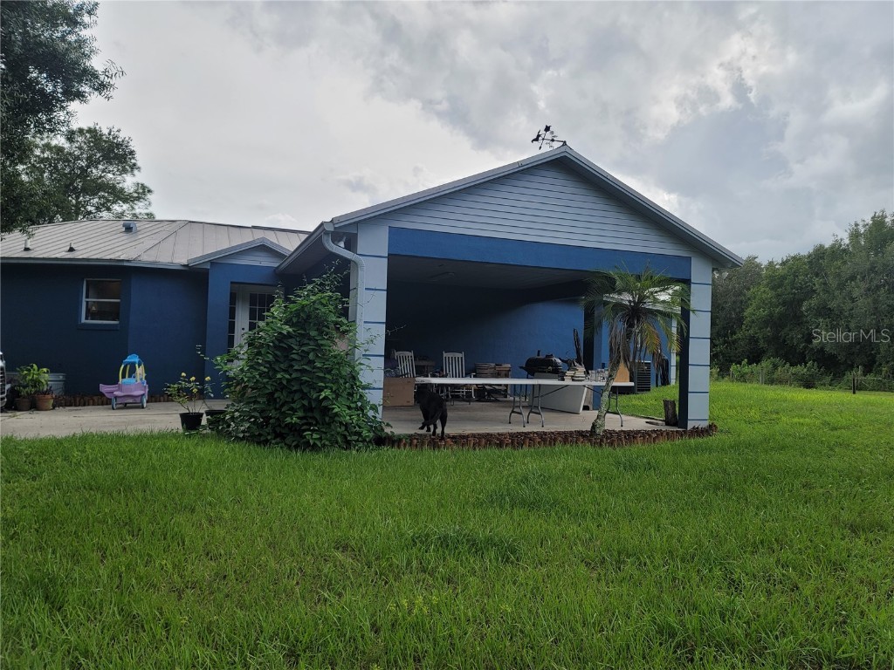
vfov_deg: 54.9
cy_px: 335
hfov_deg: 69.4
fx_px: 646
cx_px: 447
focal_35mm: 25
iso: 20
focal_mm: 7
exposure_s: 1/569
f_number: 1.8
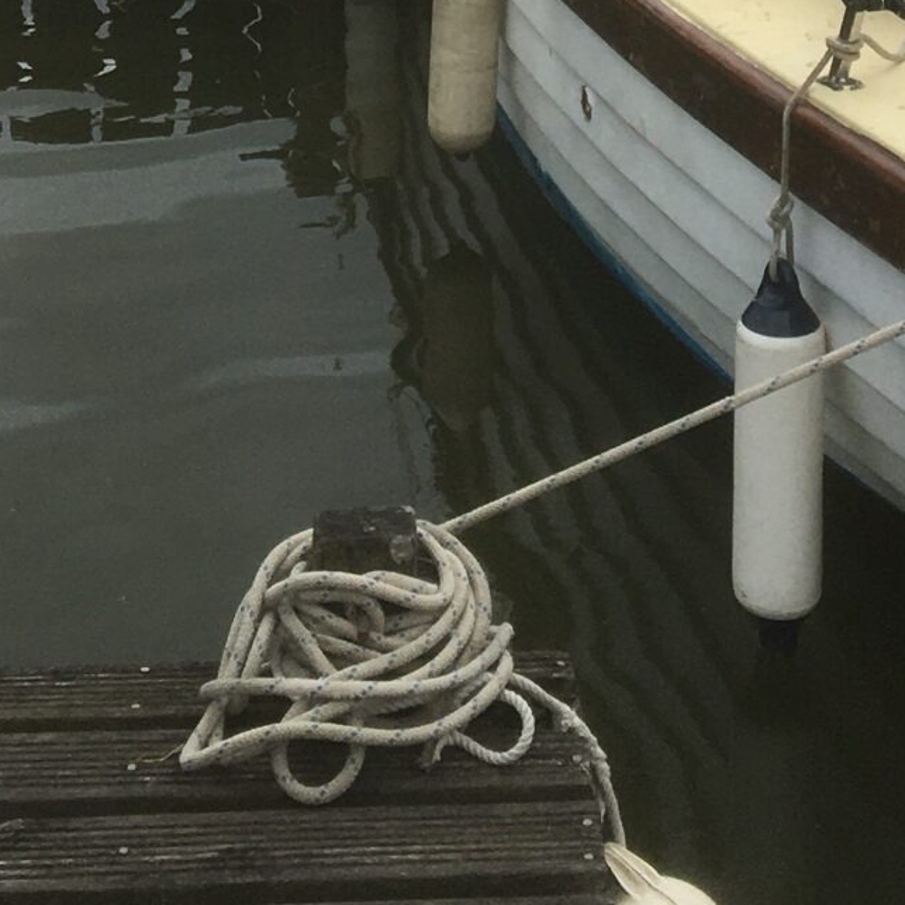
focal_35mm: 102
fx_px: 3017
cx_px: 624
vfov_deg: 15.3
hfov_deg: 17.0
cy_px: -593
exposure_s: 1/754
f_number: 2.2
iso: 25
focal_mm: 4.15
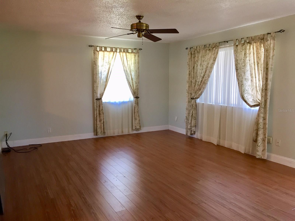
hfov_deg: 61.7
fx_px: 247
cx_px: 148
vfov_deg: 48.2
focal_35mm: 29
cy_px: 110
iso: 80
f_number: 2.2
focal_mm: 4.15
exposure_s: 1/30
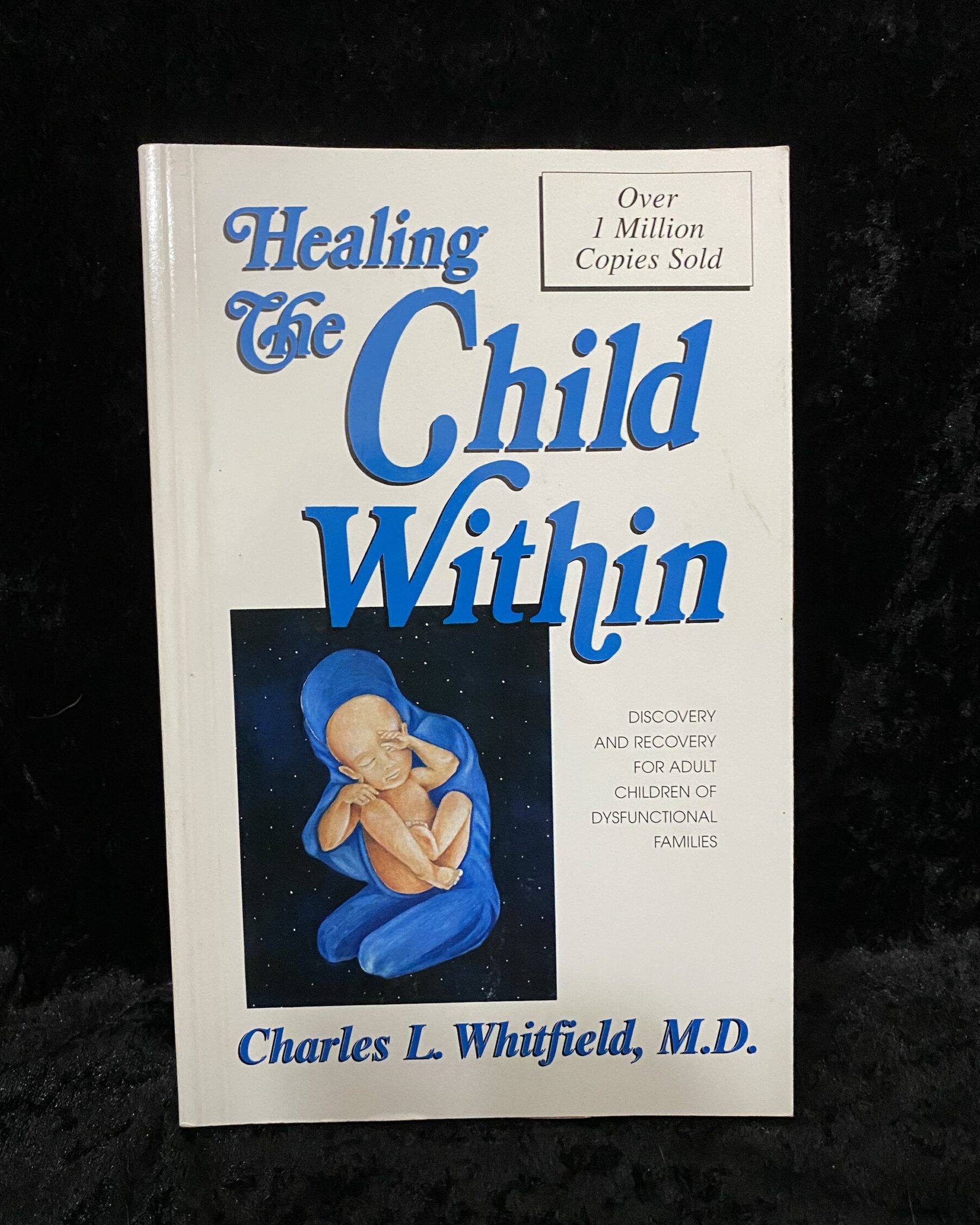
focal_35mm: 29
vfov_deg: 60.2
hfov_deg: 50.0
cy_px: 699
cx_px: 515
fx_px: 1051
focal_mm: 4.25
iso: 640
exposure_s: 1/35
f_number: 1.8
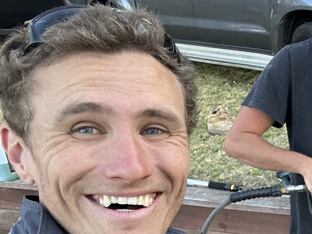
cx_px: 385
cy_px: 209
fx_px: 523
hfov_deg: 28.4
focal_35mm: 58
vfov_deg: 24.5
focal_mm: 2.69
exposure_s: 1/121
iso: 40
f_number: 1.9
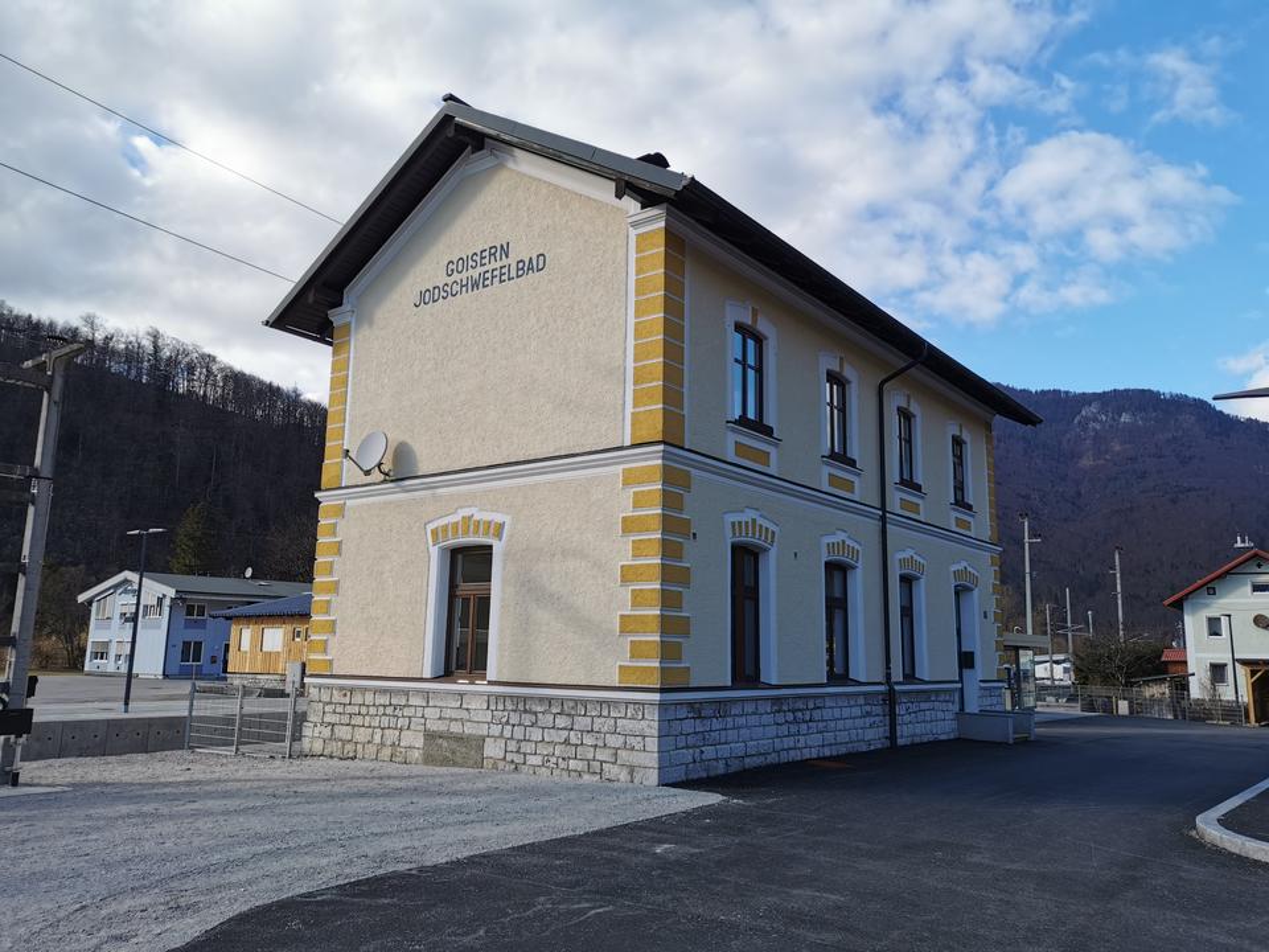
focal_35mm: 27
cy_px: 476
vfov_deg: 51.4
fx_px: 990
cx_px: 634
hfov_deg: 65.3
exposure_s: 1/1972
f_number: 1.8
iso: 50
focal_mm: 5.58
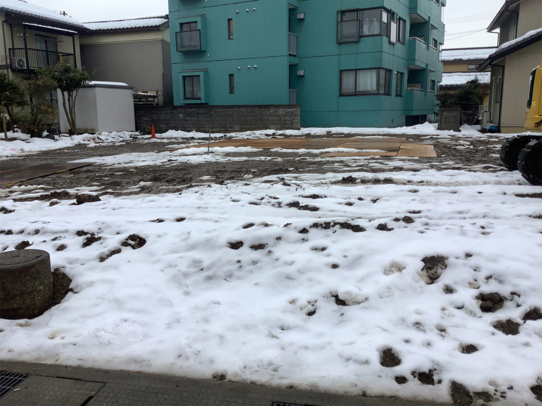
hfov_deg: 58.4
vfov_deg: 45.4
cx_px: 271
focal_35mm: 31
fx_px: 485
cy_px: 203
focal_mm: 3.3
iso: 25
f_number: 2.4
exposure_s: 1/100
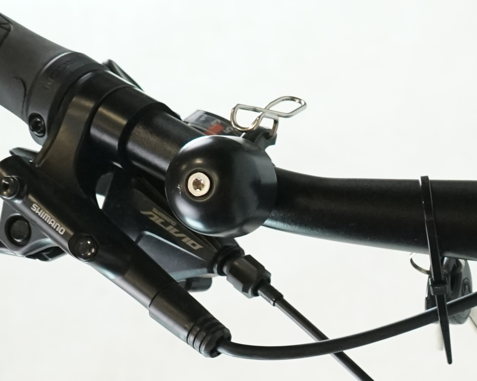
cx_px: 753
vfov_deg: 12.4
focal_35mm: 124
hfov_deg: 14.3
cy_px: 299
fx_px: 1750
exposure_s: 1/200
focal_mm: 31
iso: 2000
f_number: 5.6
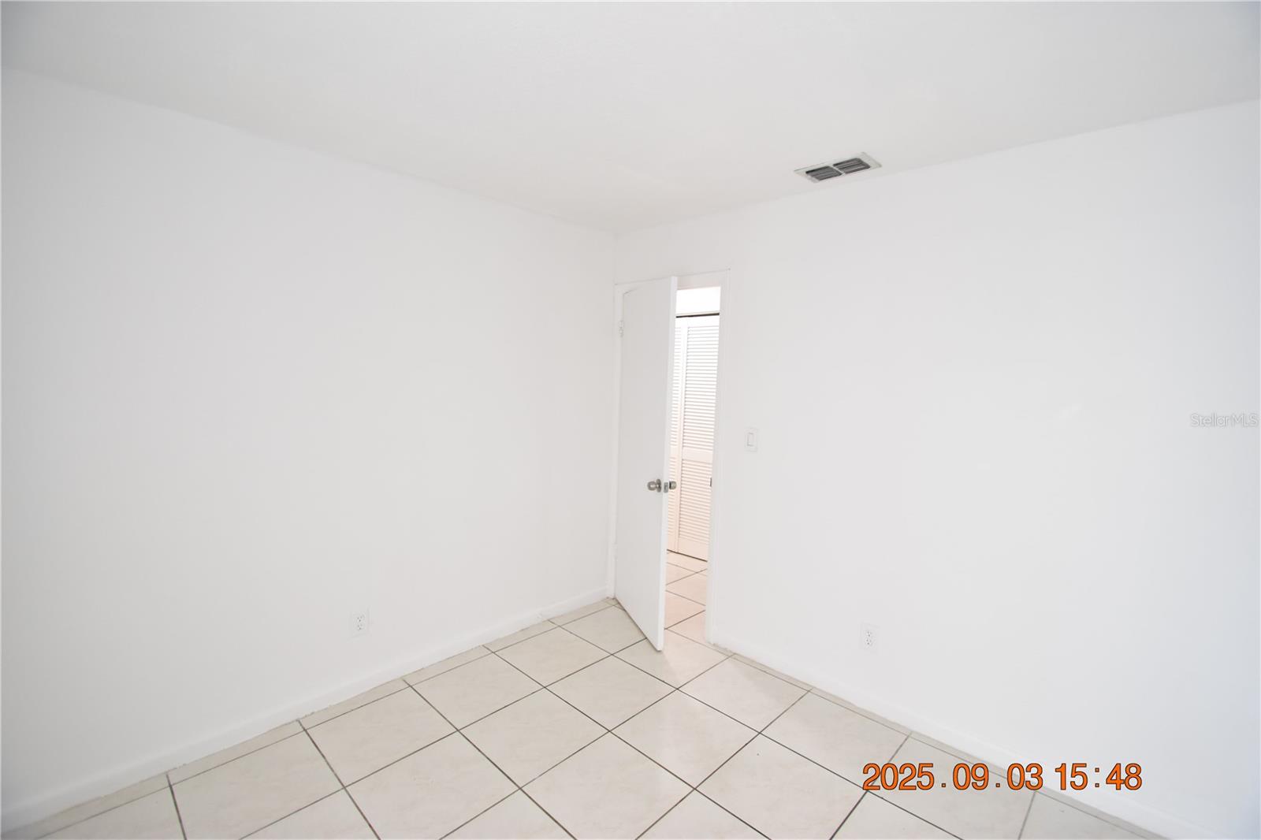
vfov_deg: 77.3
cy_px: 420
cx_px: 630
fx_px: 525
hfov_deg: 100.4
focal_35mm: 15
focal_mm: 10
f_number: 3.5
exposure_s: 1/45
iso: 800
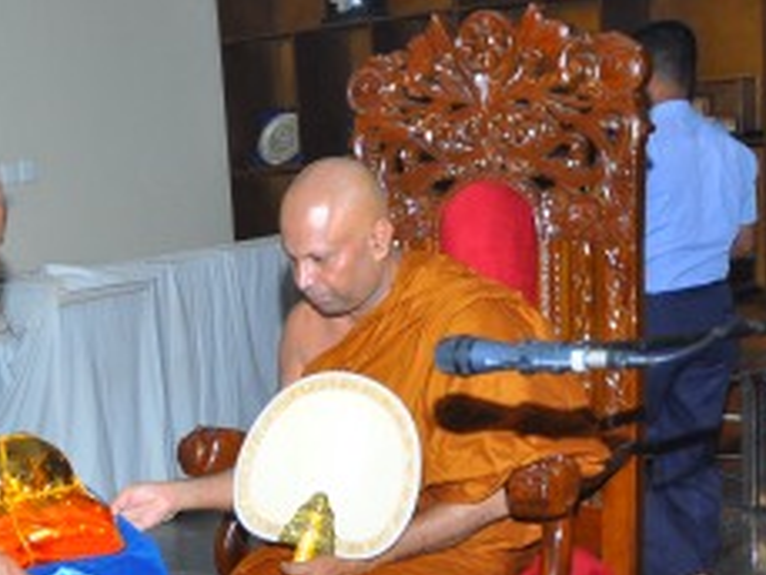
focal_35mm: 68
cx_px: -147
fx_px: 1506
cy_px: 445
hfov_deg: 25.7
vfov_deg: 21.4
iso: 640
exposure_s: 1/160
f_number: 4.5
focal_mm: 18
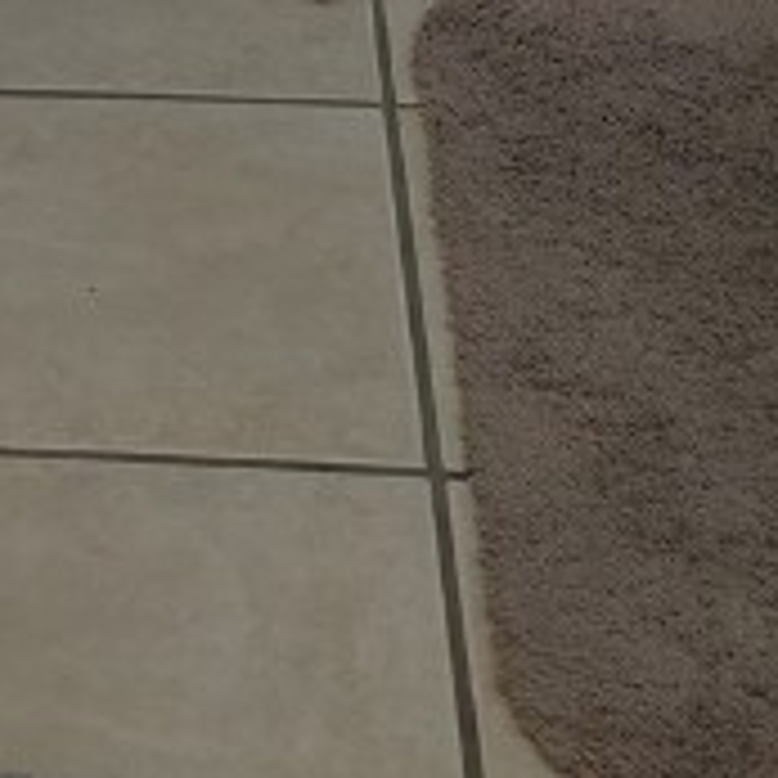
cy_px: -657
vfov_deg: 13.0
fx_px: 3051
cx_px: -261
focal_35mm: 120
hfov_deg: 13.9
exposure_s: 1/24
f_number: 1.7
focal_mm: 6.3
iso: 400
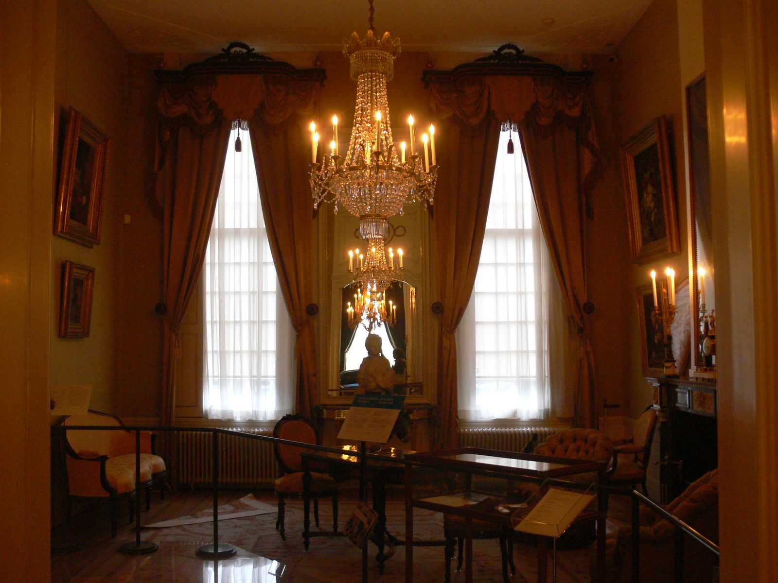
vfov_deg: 40.7
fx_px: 787
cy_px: 292
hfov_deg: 52.6
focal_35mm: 35
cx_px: 389
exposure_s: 1/4
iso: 200
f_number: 2.8
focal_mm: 7.4
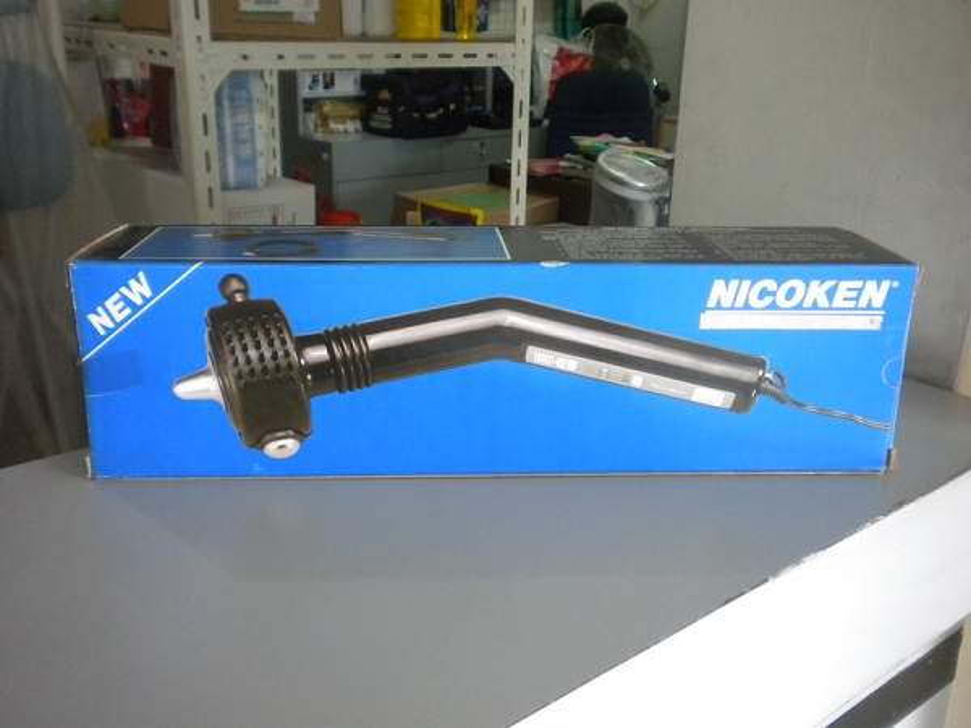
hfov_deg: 52.6
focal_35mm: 35
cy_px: 364
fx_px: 982
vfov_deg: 40.7
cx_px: 486
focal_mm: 6.3
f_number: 3.1
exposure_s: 1/21.7
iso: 400
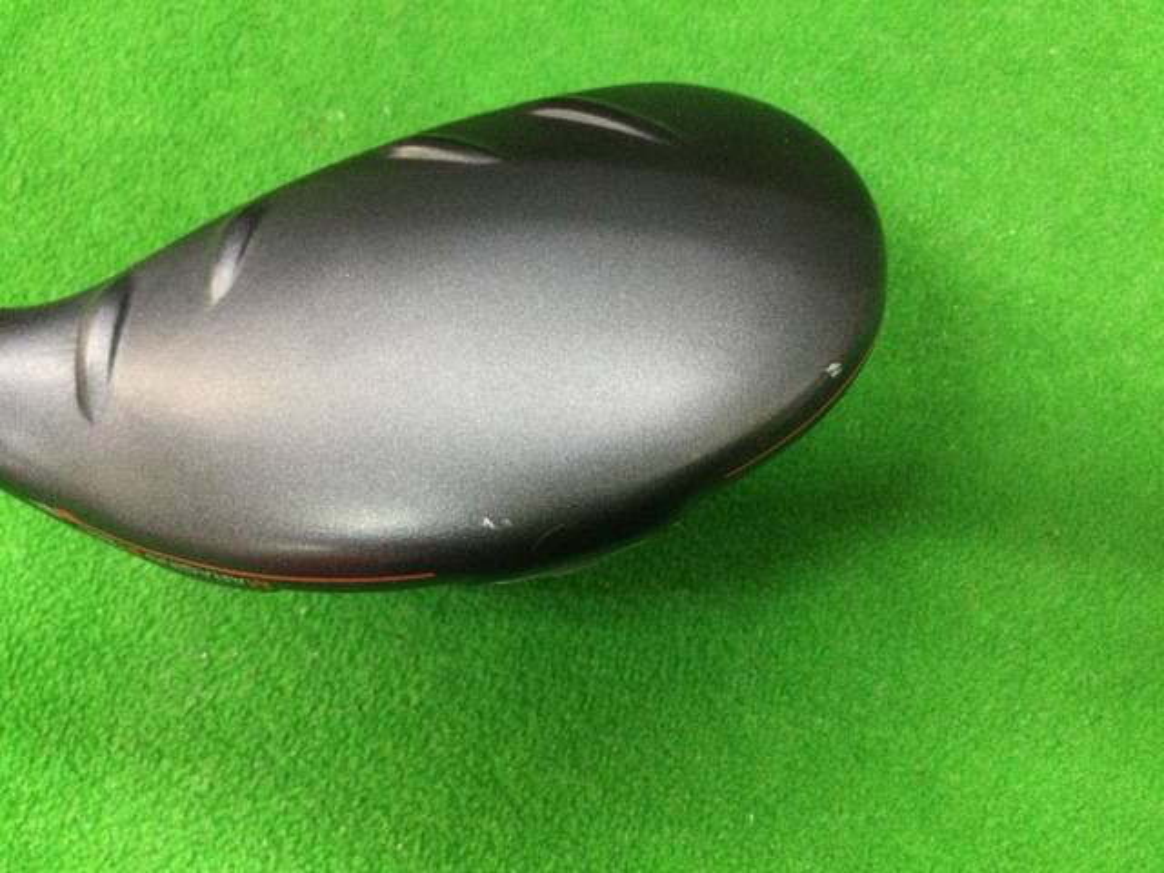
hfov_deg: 58.4
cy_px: 436
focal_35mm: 31
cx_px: 582
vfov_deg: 45.4
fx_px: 1042
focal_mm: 3.3
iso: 200
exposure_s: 1/20
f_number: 2.4
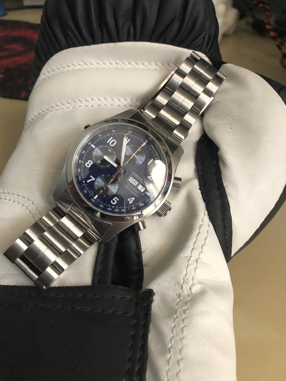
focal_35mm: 30
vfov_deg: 60.0
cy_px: 191
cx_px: 144
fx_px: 331
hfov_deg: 46.8
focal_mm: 4
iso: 100
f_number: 1.8
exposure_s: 1/15
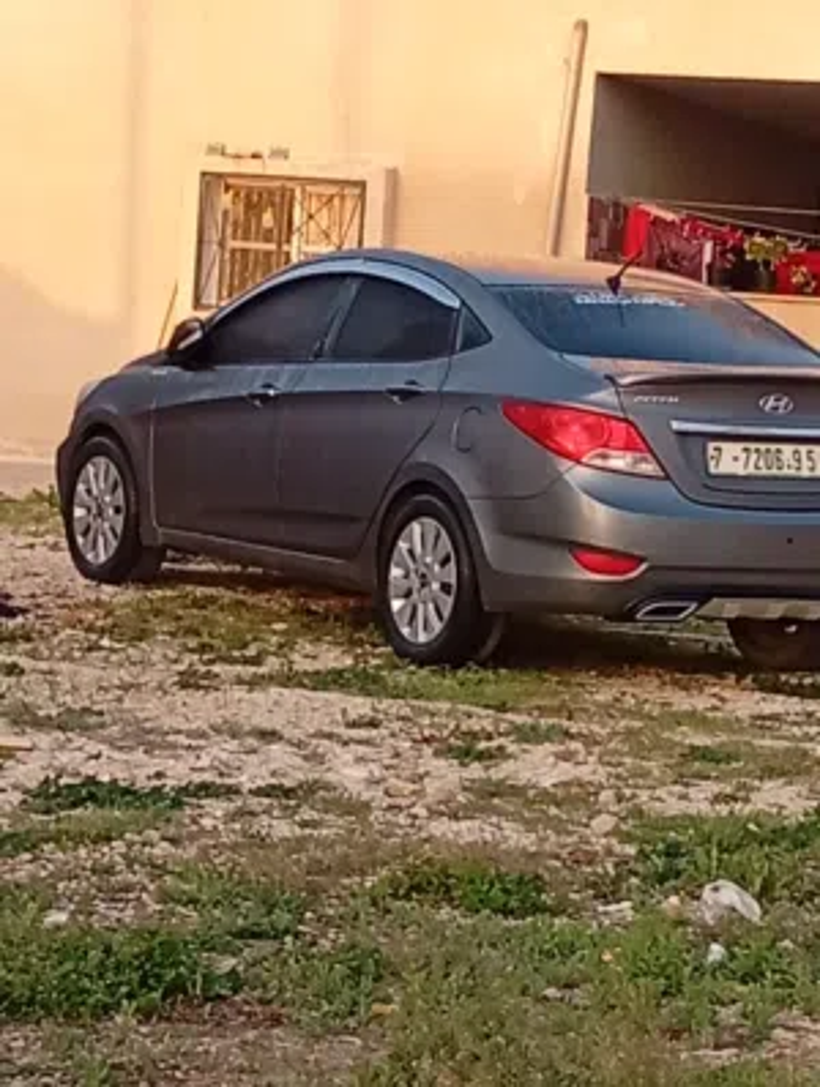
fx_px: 3747
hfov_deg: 12.5
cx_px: 410
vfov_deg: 16.5
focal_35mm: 119
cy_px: 544
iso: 50
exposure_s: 1/125
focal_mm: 3.84
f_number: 1.8
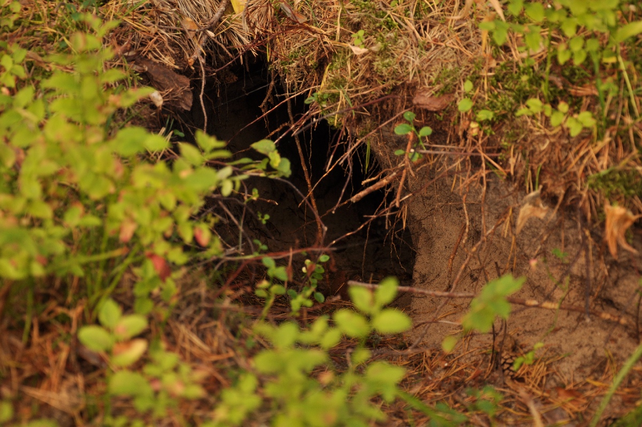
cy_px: 214
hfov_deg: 29.9
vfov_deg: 20.1
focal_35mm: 68
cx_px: 321
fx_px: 1202
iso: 250
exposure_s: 1/40
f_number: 4.8
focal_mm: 45
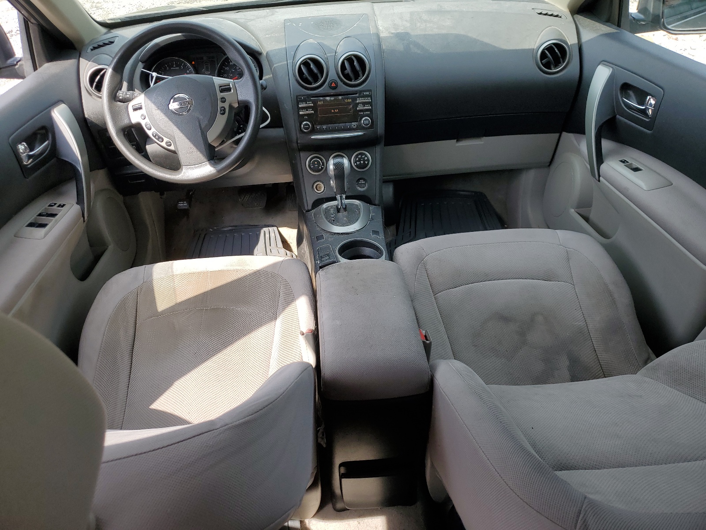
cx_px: 353
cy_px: 265
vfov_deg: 53.1
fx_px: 530
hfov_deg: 67.3
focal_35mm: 26
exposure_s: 1/769
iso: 50
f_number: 1.5
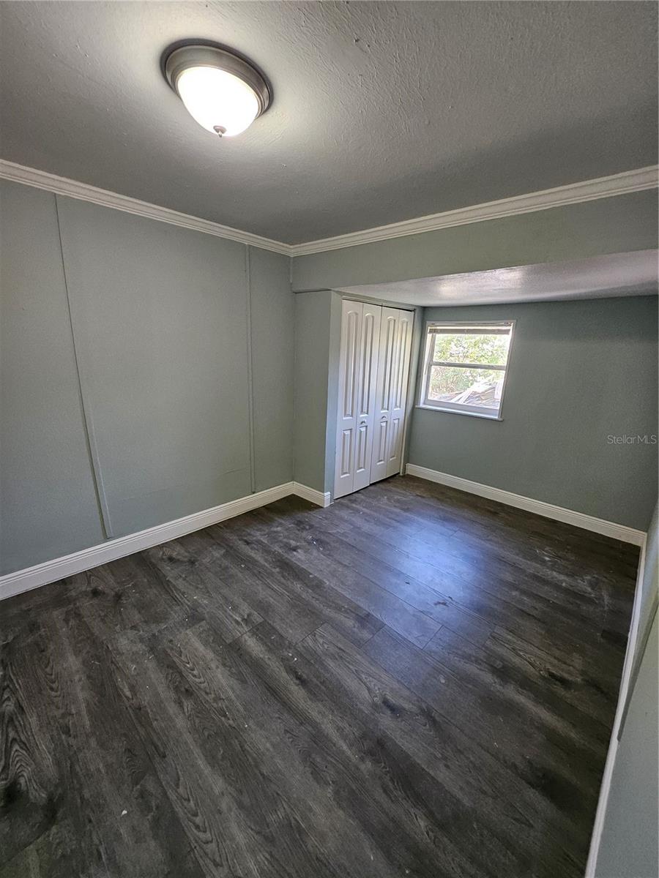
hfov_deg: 89.9
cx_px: 330
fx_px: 330
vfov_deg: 106.2
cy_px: 439
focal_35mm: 13
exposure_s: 1/60
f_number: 2.2
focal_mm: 1.7
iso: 200
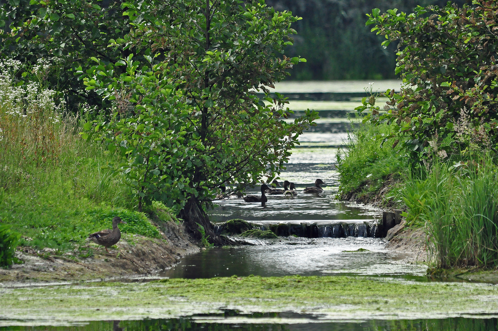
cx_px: 249
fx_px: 10362
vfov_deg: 1.8
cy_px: 166
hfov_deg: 2.8
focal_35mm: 750
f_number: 6.3
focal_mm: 500
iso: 1600
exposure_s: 1/1250
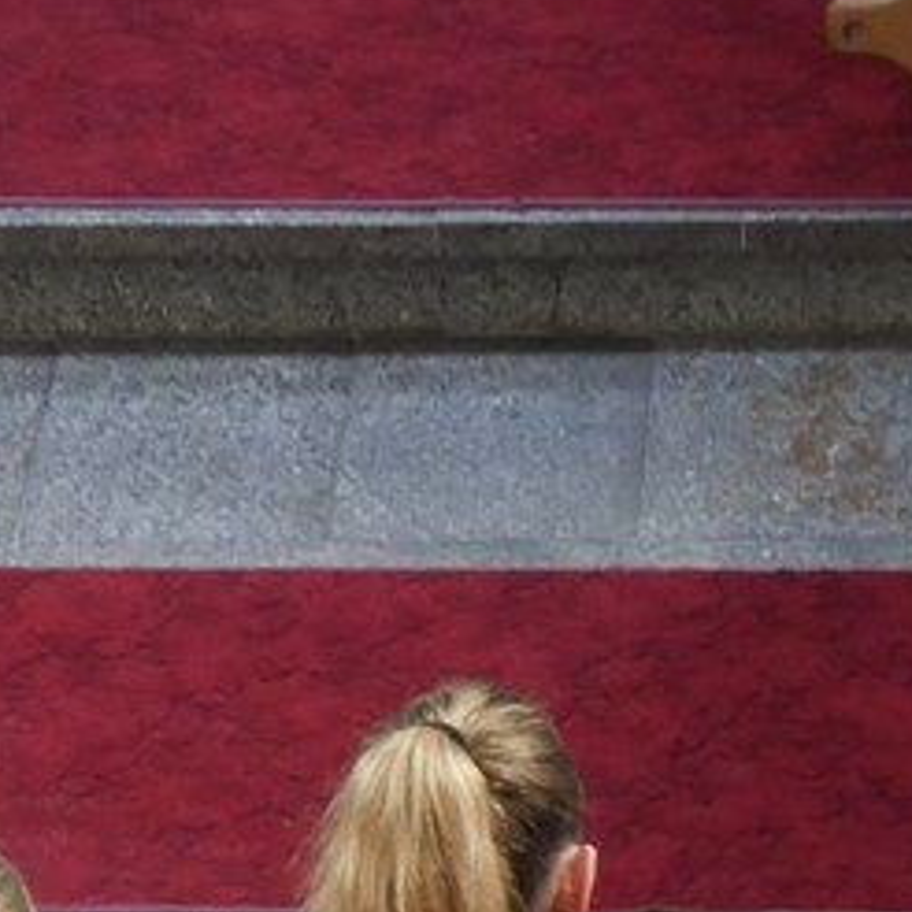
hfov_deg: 3.7
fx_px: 13890
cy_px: 1705
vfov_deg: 3.7
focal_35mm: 466
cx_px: -1090
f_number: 4
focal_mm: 45
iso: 1600
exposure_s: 1/60
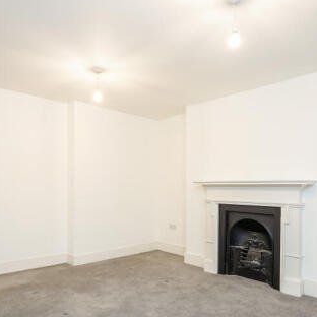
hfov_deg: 62.9
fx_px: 259
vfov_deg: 62.1
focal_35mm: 25
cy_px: 198
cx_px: 150
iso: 200
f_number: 11
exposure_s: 1
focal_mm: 14
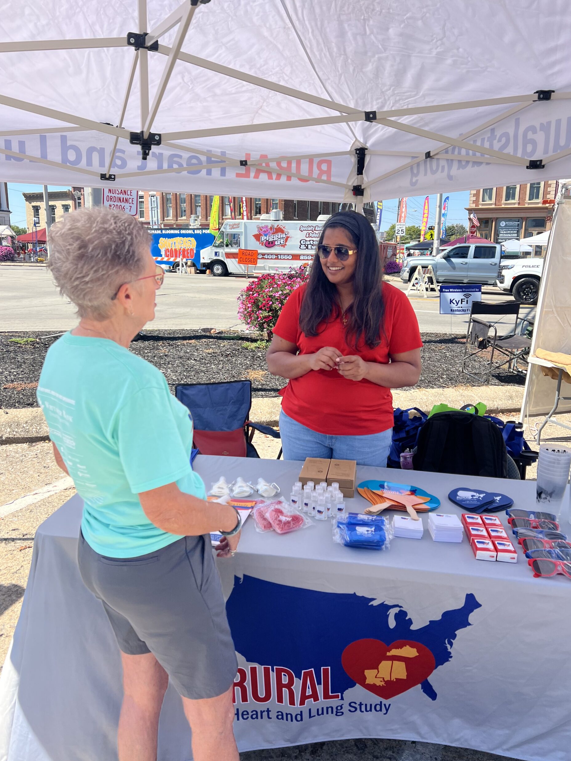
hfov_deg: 51.4
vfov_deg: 65.3
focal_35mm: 27
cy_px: 375
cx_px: 281
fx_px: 594
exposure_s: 1/2123
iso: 50
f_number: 1.5
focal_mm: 5.7
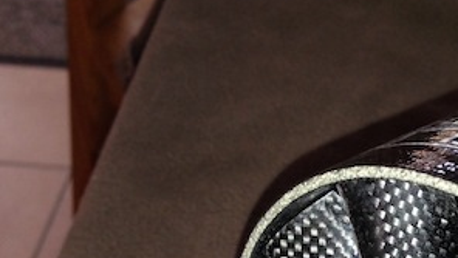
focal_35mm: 99
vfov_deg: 11.6
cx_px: 347
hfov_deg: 21.4
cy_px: 425
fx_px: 1203
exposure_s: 1/20
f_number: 2.4
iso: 50
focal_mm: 4.12
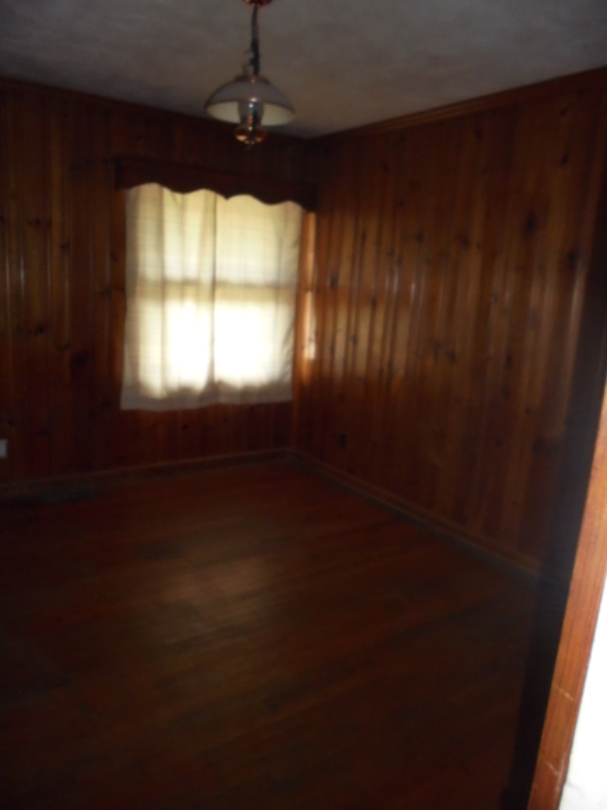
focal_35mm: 26
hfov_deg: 53.1
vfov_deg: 67.3
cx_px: 304
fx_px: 608
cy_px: 405
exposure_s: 1/30
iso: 400
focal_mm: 4.6
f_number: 3.5
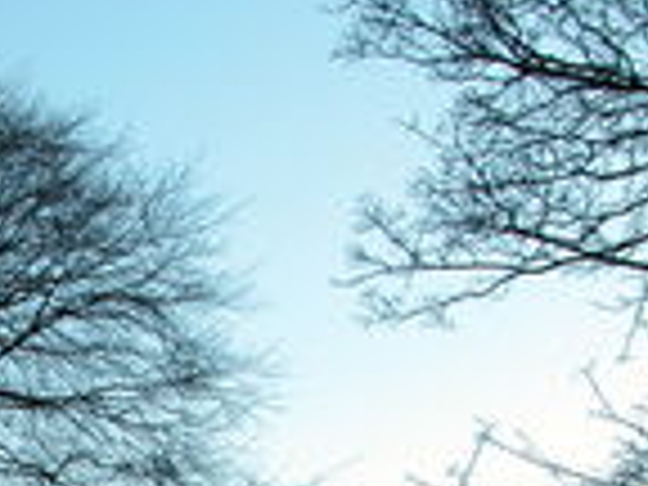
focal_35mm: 97
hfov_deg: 19.1
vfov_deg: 14.6
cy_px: 616
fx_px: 1816
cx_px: -140
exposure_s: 1/79.5
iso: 100
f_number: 3.5
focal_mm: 8.9
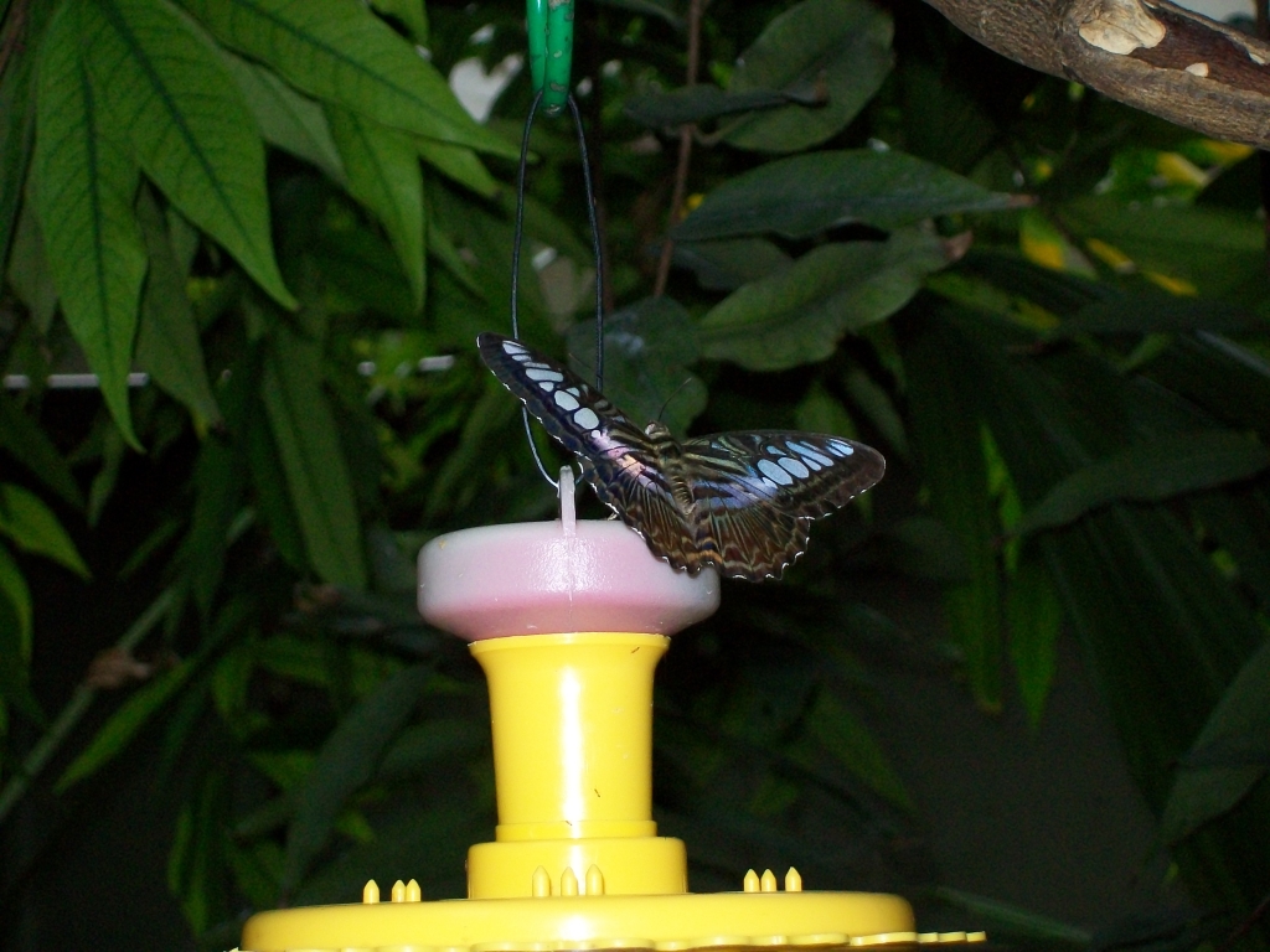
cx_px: 635
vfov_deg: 13.7
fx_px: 3962
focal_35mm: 108
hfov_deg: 18.2
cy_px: 476
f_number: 4.8
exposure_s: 1/125
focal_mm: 18
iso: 160
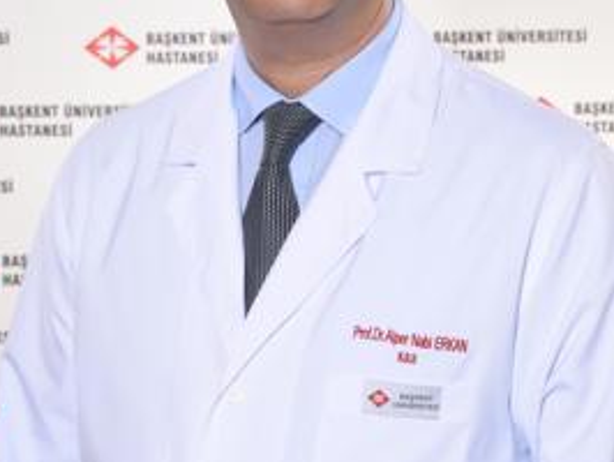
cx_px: 304
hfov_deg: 17.7
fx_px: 1971
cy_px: 65
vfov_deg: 13.3
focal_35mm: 111
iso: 200
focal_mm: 75
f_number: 10
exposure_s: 1/125
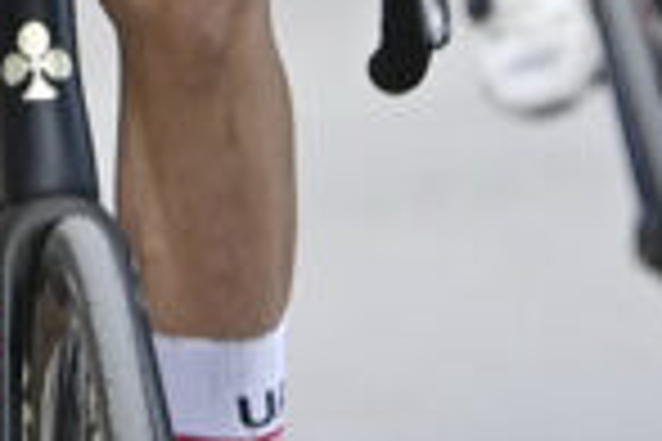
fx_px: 23775
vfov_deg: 1.1
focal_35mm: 1293
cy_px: 72
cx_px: -86
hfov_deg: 1.6
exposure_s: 1/1250
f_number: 4
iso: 800
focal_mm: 190
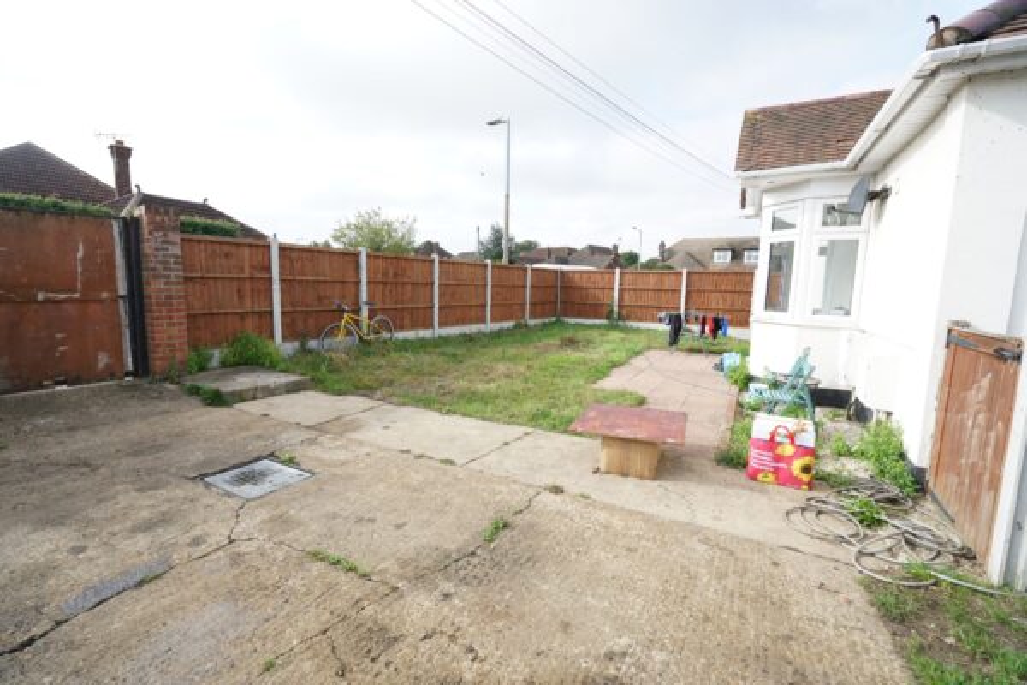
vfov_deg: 73.7
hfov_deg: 96.7
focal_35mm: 16
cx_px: 514
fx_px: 456
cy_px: 342
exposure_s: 1/800
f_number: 5
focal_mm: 16
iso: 400
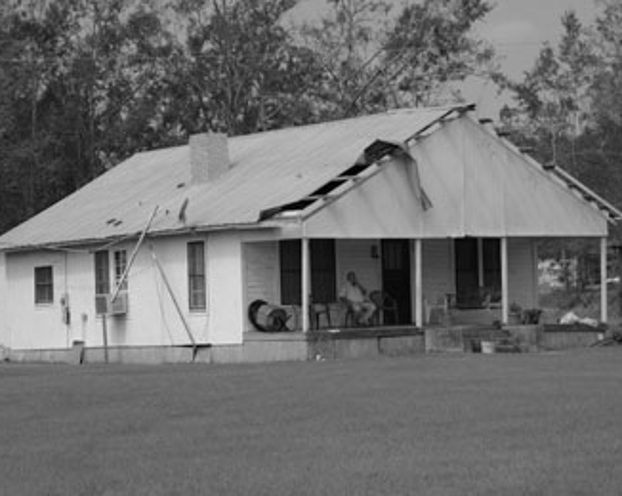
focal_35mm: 121
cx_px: 294
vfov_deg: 12.7
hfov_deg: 15.9
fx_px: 2225
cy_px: 248
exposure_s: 1/400
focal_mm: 70
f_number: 10
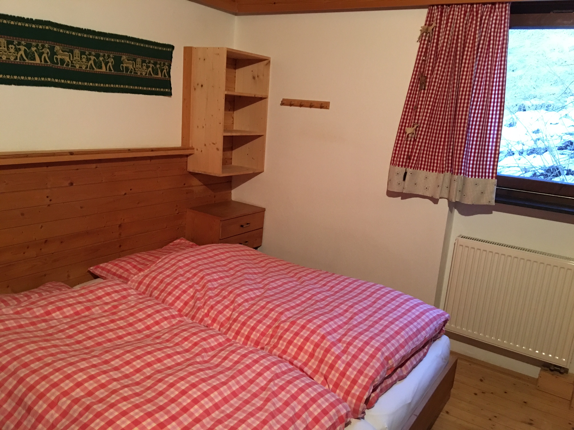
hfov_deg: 61.7
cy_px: 215
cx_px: 287
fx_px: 481
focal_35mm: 29
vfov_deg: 48.2
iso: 160
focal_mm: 4.15
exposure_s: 1/8
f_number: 2.2
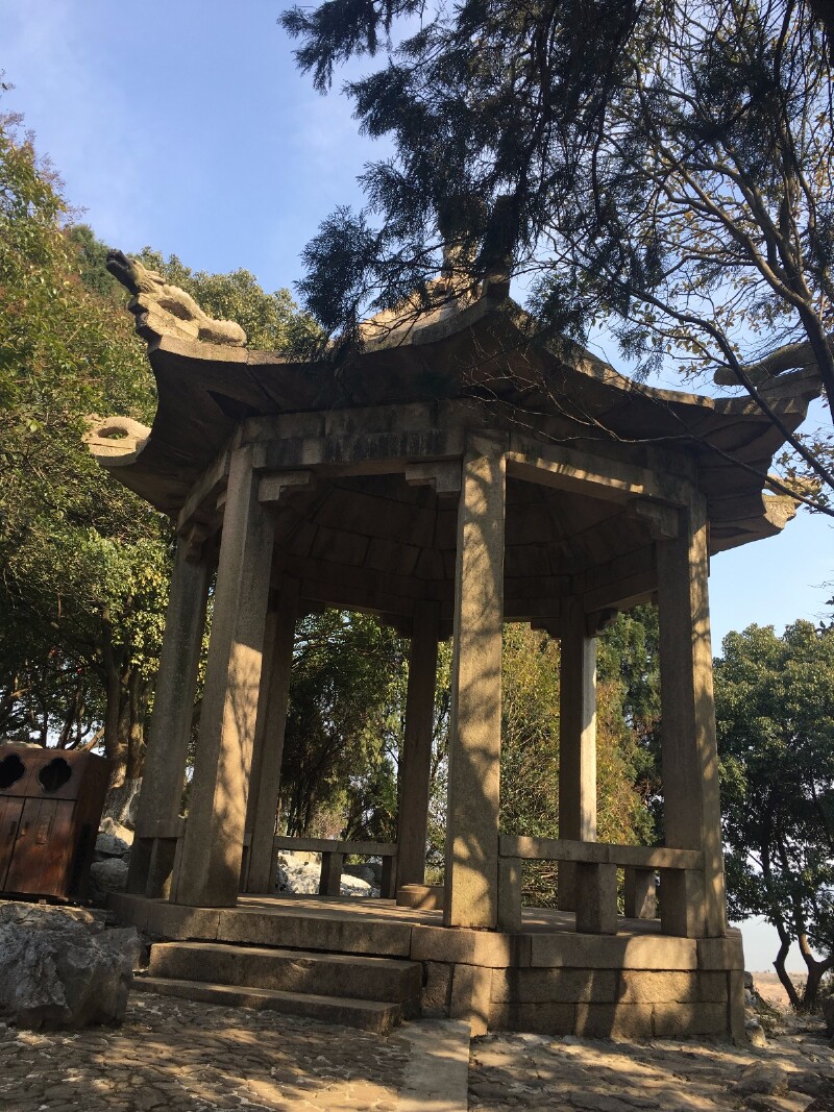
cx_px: 417
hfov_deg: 48.2
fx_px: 932
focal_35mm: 29
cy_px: 556
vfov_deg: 61.7
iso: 25
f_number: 2.2
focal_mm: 4.15
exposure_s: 1/561
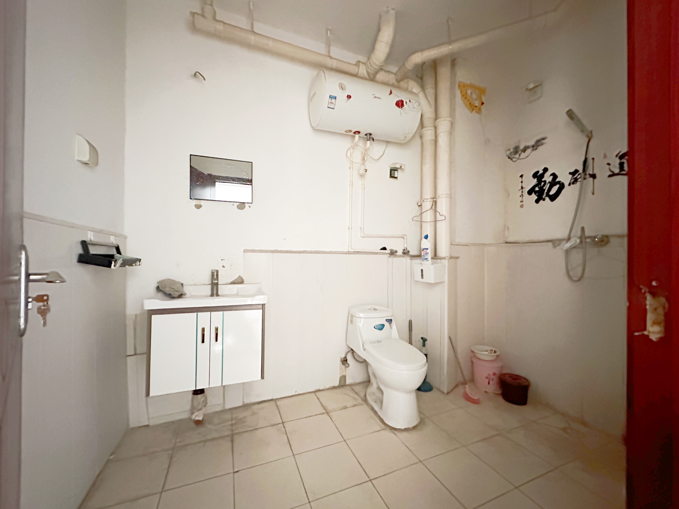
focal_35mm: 14
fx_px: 275
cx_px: 340
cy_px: 254
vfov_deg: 85.7
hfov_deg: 102.1
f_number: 2.2
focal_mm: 2.22
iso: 2500
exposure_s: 1/18
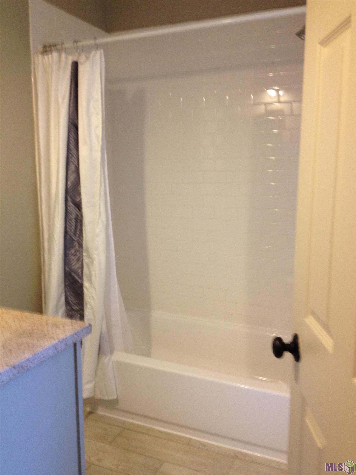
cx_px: 178
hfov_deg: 40.7
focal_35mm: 35
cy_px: 238
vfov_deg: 52.6
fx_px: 480
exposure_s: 1/20
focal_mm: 4.28
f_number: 2.4
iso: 100
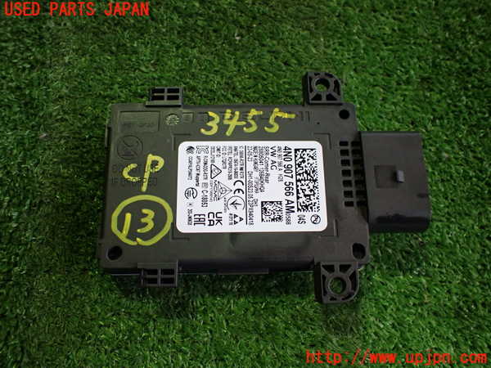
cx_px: 246
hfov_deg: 60.0
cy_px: 184
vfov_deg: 46.8
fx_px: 426
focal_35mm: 30
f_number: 2.3
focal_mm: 5.4
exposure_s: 1/125
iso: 640
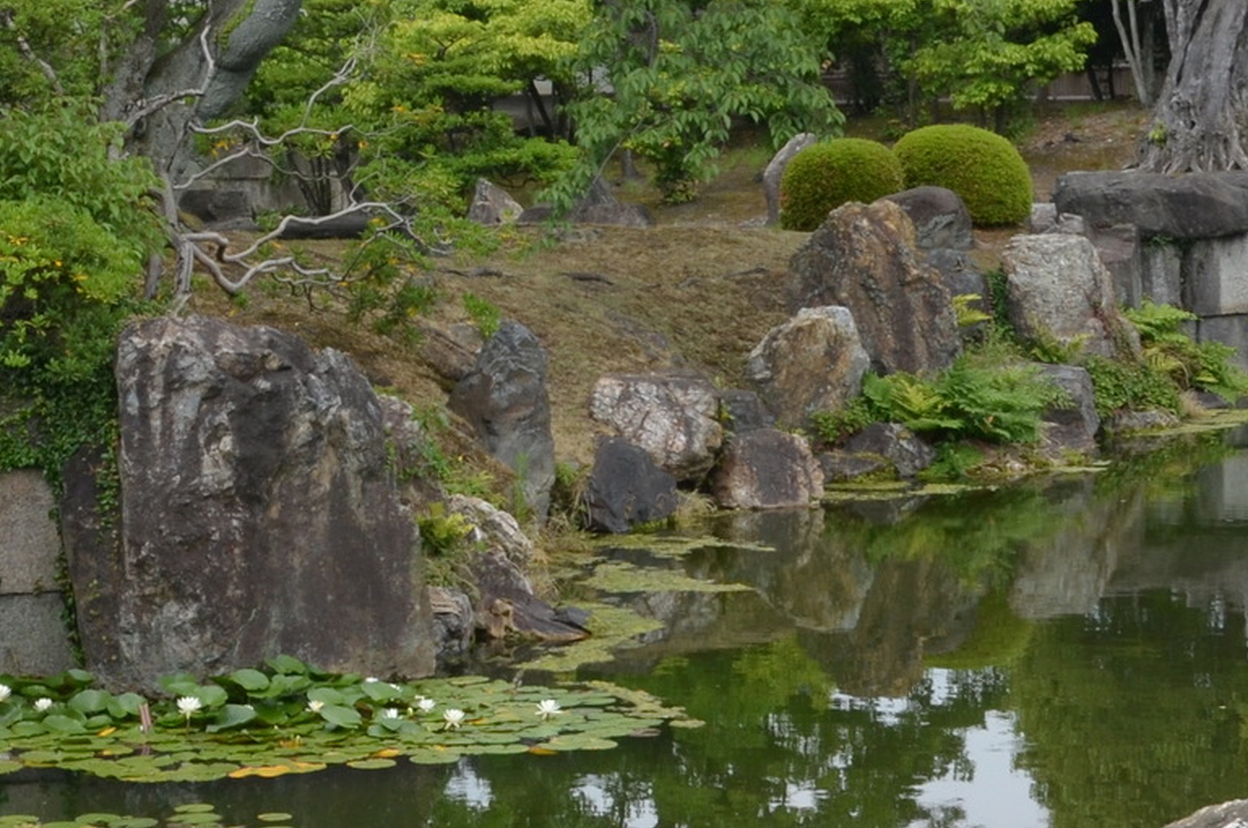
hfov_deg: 17.4
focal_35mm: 117
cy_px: 211
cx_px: 250
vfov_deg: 11.6
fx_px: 4049
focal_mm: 24
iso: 200
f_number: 8
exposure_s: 1/250
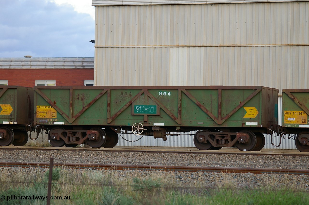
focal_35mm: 140
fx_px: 1196
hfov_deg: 14.7
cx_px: 154
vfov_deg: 9.8
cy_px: 102
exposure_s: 1/180
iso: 200
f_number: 4.5
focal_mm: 93
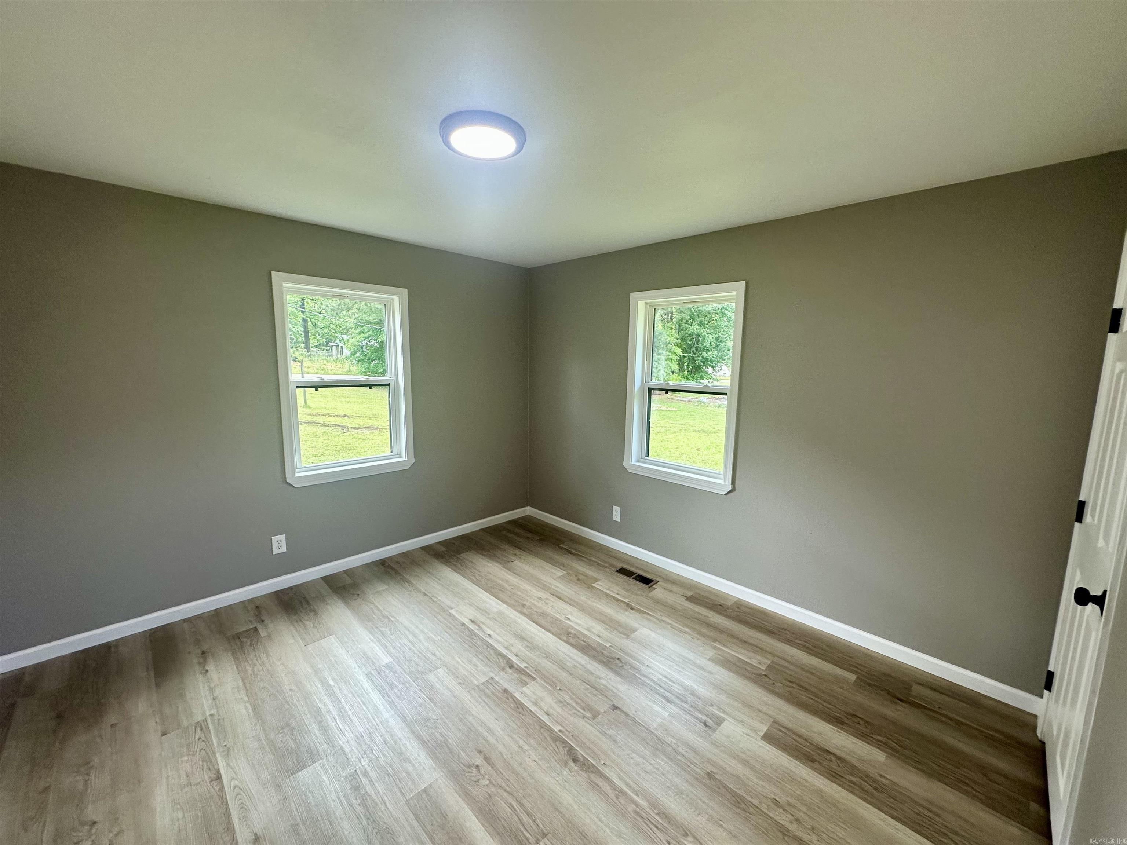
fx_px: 456
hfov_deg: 102.1
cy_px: 422
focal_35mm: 14
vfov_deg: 85.7
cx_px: 564
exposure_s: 1/120
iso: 160
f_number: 2.2
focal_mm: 2.22
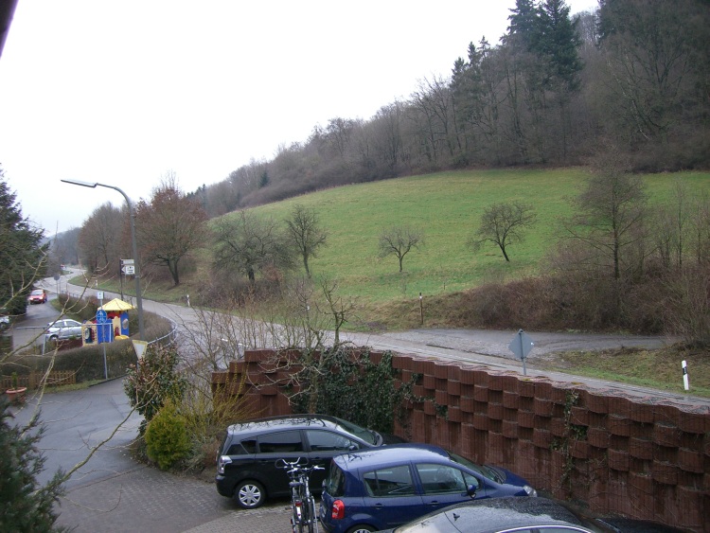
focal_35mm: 38
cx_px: 355
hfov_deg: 49.0
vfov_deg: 37.7
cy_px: 266
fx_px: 780
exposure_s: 1/125
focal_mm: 6.2
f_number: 2.7
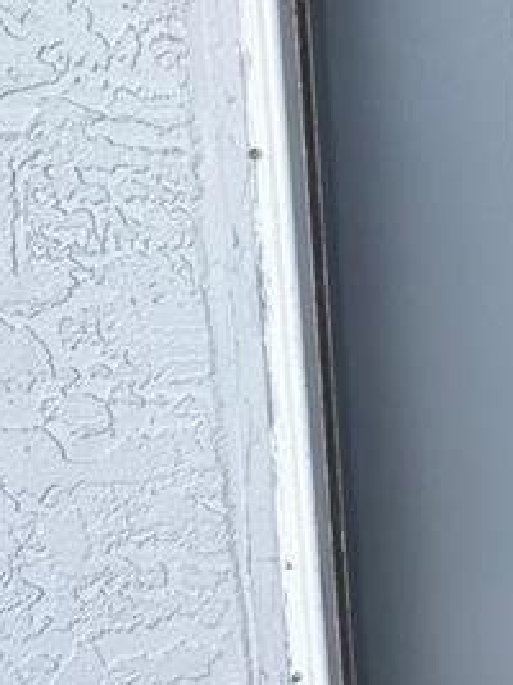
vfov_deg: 30.5
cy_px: 223
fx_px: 1246
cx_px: 775
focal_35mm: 63
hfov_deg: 20.0
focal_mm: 2.22
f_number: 2.2
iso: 40
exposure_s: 1/252
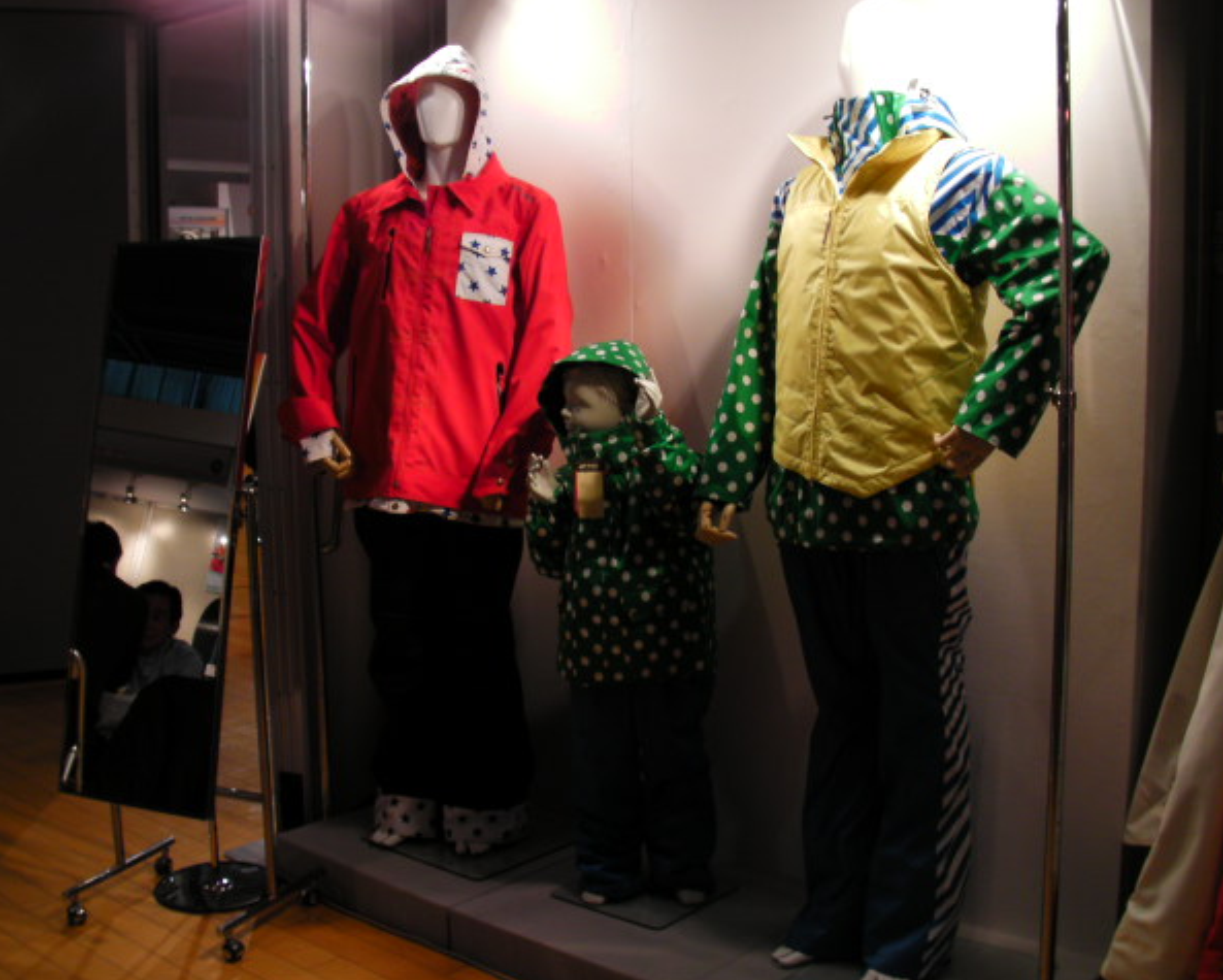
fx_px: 1449
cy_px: 491
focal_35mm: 40
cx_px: 588
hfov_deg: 45.8
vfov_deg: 37.4
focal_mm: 6.3
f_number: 3.5
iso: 60
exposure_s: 1/30
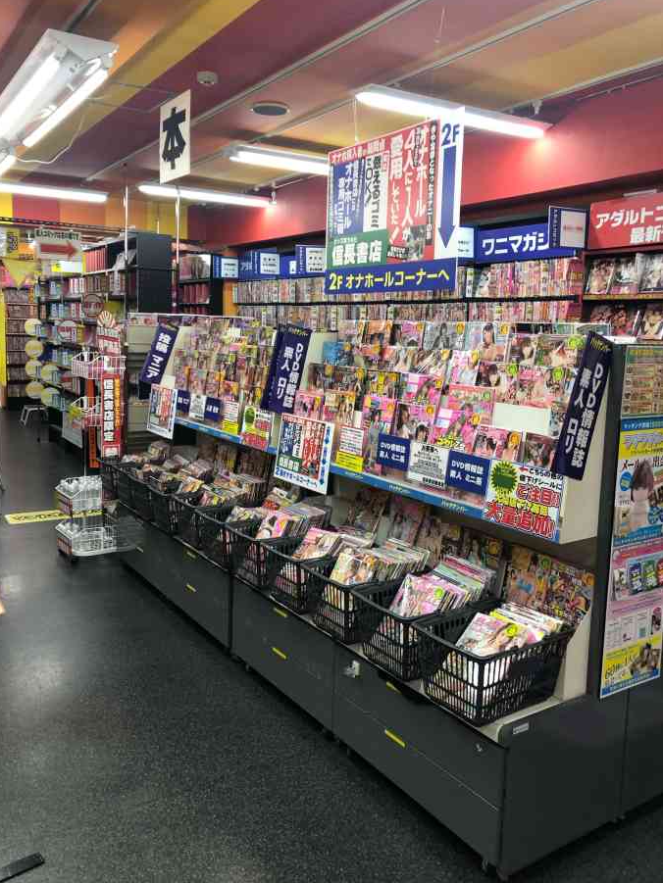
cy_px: 431
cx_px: 322
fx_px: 740
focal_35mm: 29
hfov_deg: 48.2
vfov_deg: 61.6
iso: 32
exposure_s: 1/30
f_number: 1.8
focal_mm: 4
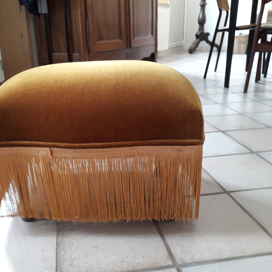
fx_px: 284
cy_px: 136
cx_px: 96
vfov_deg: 51.1
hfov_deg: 50.4
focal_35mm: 32
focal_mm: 3.6
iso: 200
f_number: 1.9
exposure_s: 1/25
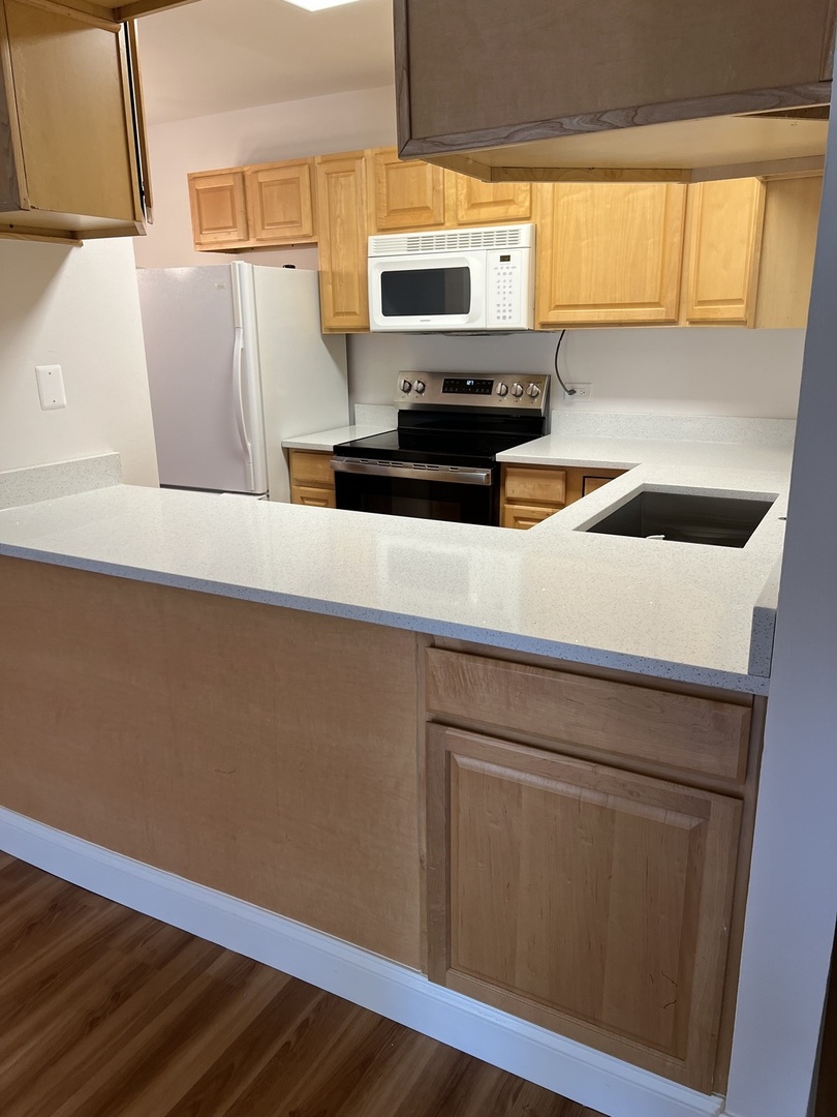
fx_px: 838
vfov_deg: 67.3
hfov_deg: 53.1
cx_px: 418
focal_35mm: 26
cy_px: 558
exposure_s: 1/120
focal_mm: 5.7
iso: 100
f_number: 1.5
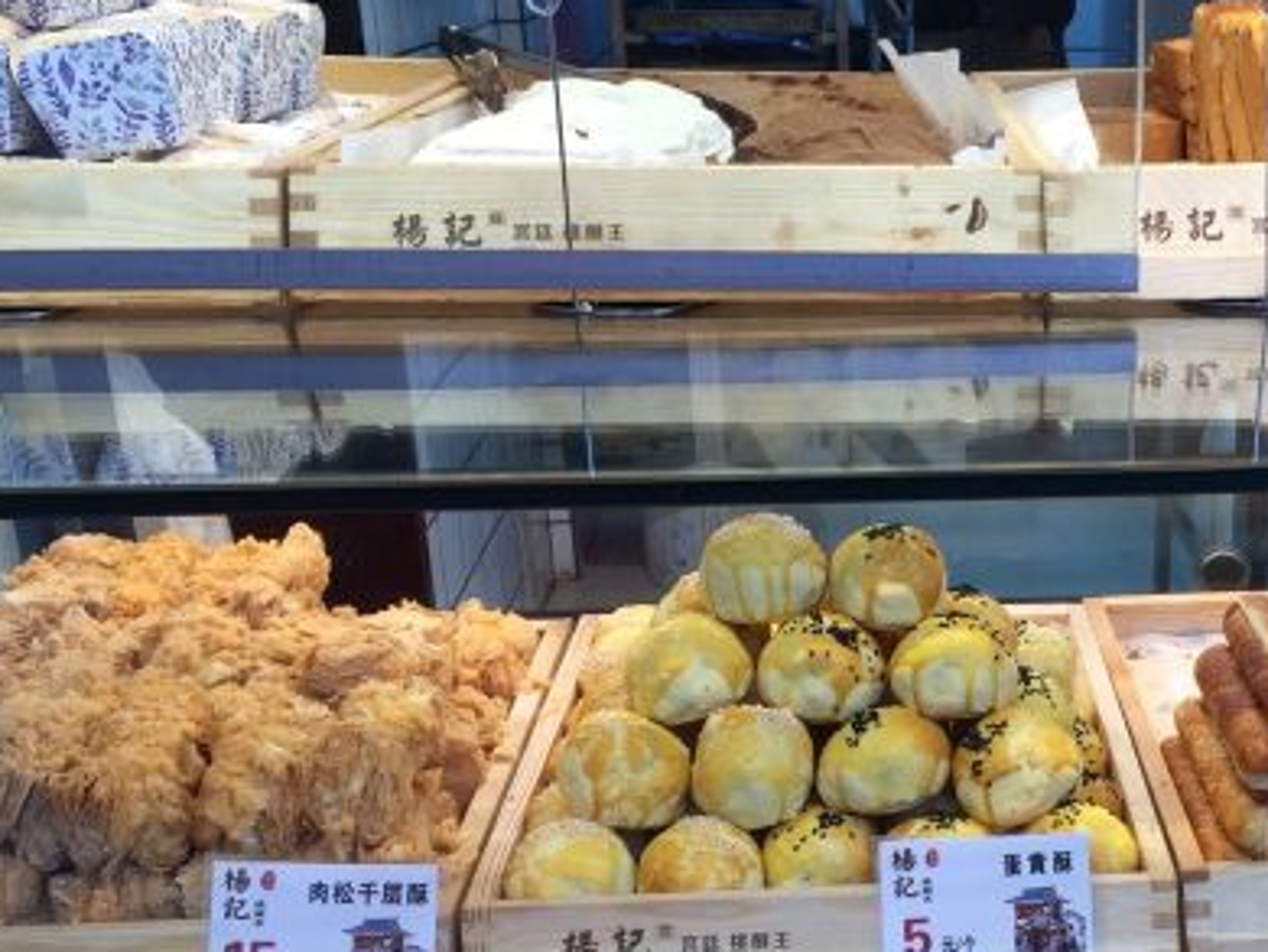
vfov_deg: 27.6
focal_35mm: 52
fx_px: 1906
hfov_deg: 35.3
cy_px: 742
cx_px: 1063
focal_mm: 4.15
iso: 50
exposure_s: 1/100
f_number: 2.2
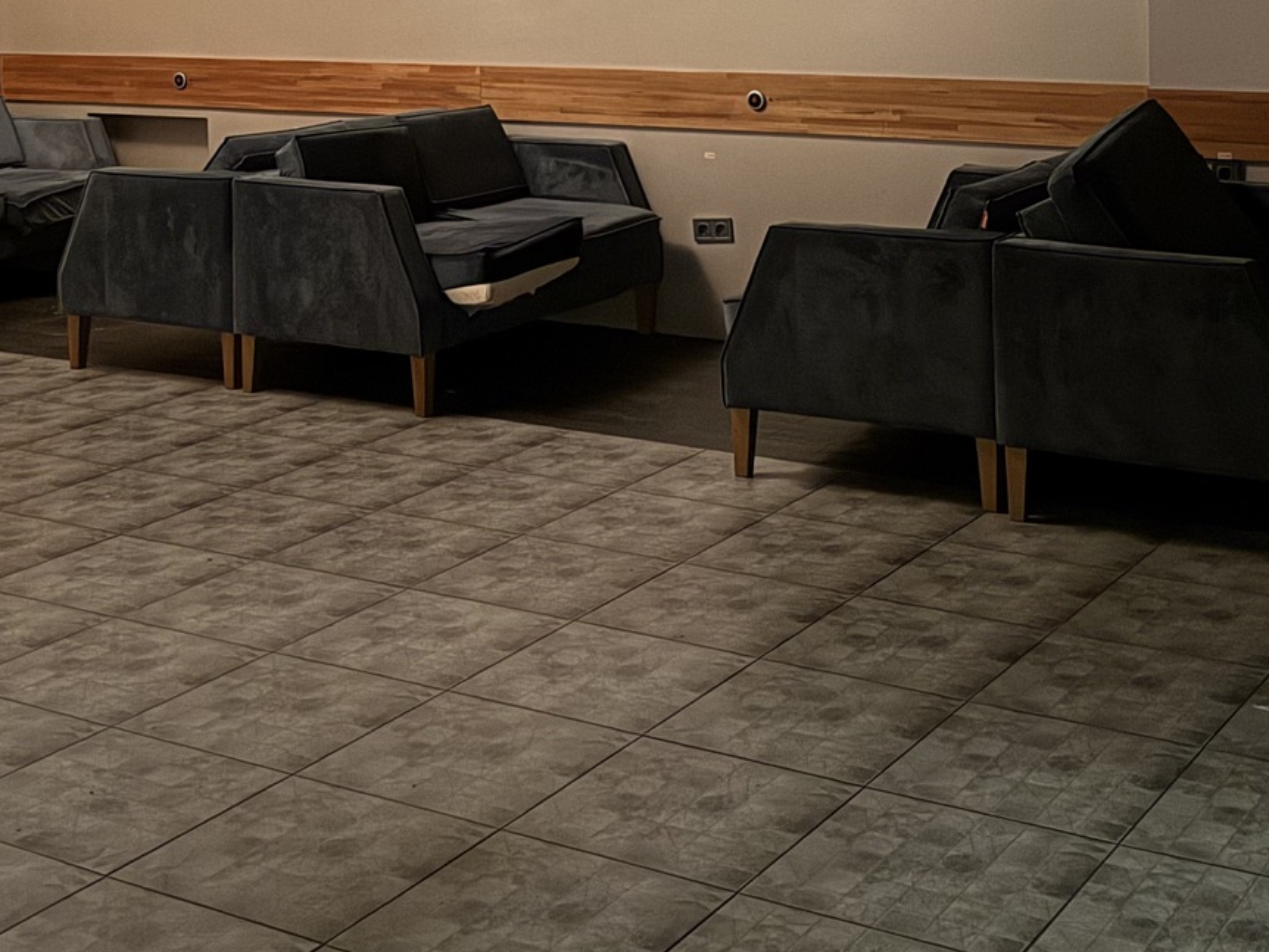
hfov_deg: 33.8
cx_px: 611
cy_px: -60
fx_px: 2090
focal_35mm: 57
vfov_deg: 24.2
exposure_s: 1/15
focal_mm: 6.76
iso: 2000
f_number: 1.78
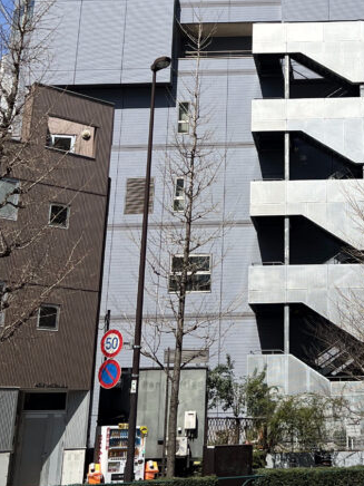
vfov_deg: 30.9
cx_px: 316
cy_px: 96
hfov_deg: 23.5
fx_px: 855
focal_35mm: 61
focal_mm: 5.7
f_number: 1.5
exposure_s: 1/5587
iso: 50
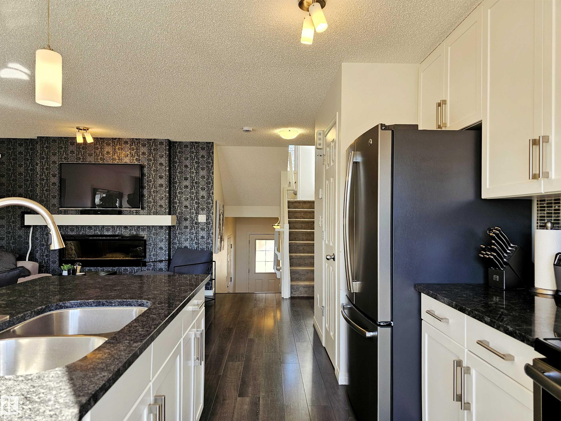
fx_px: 373
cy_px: 210
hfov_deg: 73.9
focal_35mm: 23
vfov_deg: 58.9
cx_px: 280
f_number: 1.7
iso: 80
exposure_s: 1/120
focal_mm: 6.3
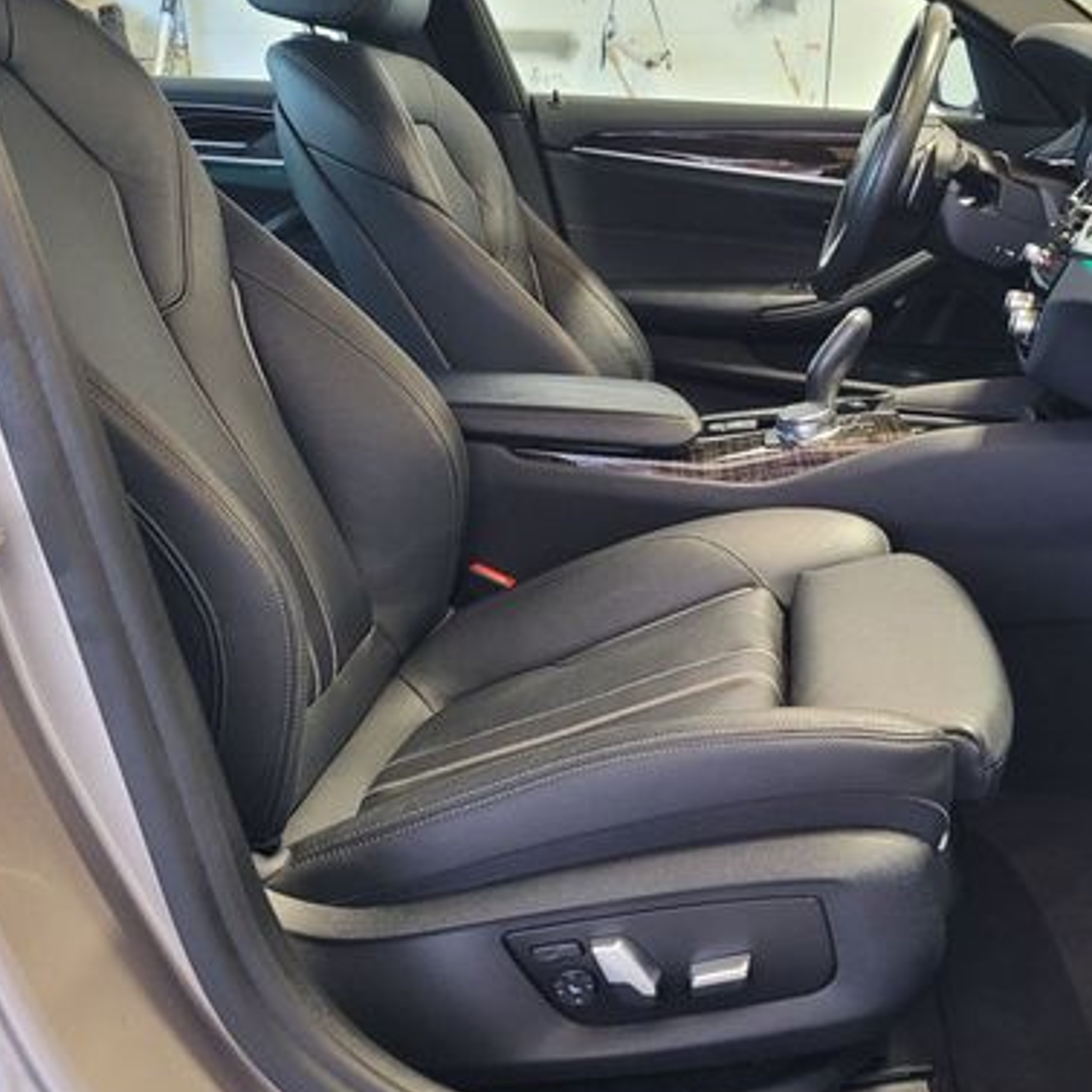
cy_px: 521
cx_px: 794
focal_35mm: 39
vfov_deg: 42.8
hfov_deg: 41.8
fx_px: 1392
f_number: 1.8
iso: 500
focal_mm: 5.4
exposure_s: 1/40
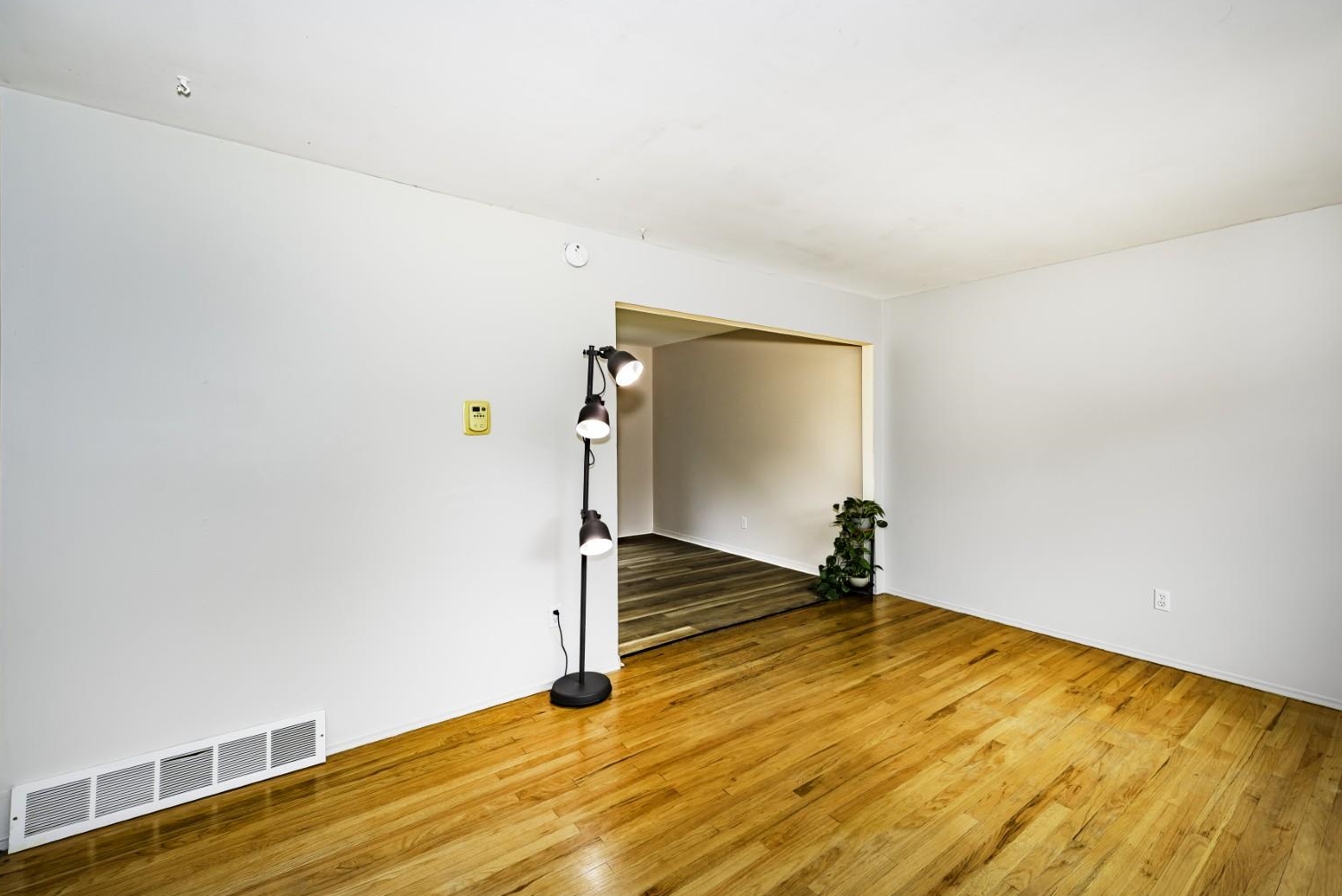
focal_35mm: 15
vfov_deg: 77.3
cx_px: 701
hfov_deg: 100.3
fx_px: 559
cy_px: 476
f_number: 5.6
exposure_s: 1/60
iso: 100
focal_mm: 14
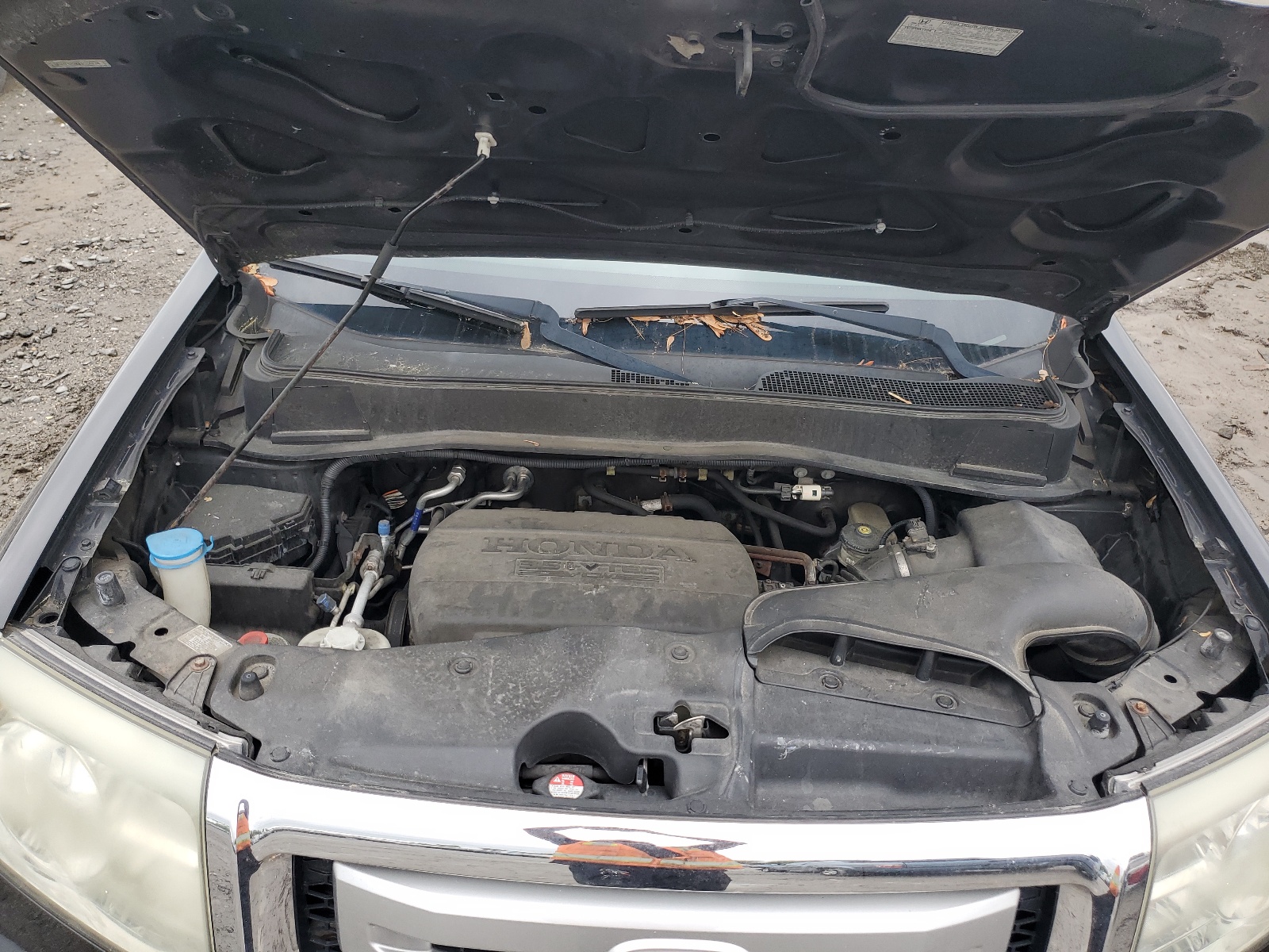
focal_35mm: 26
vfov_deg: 53.1
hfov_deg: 67.3
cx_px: 634
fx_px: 953
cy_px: 476
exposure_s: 1/196
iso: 50
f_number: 1.5
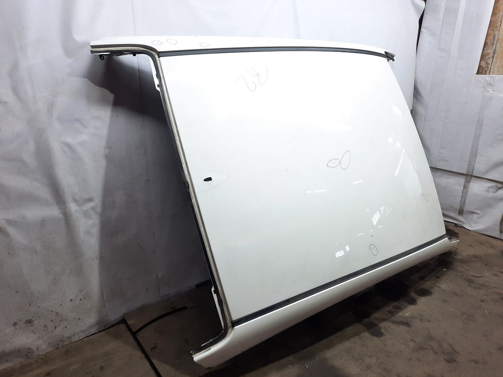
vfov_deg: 54.9
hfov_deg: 69.4
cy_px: 188
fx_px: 363
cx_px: 252
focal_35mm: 25
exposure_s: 1/50
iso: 125
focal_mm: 4.6
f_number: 2
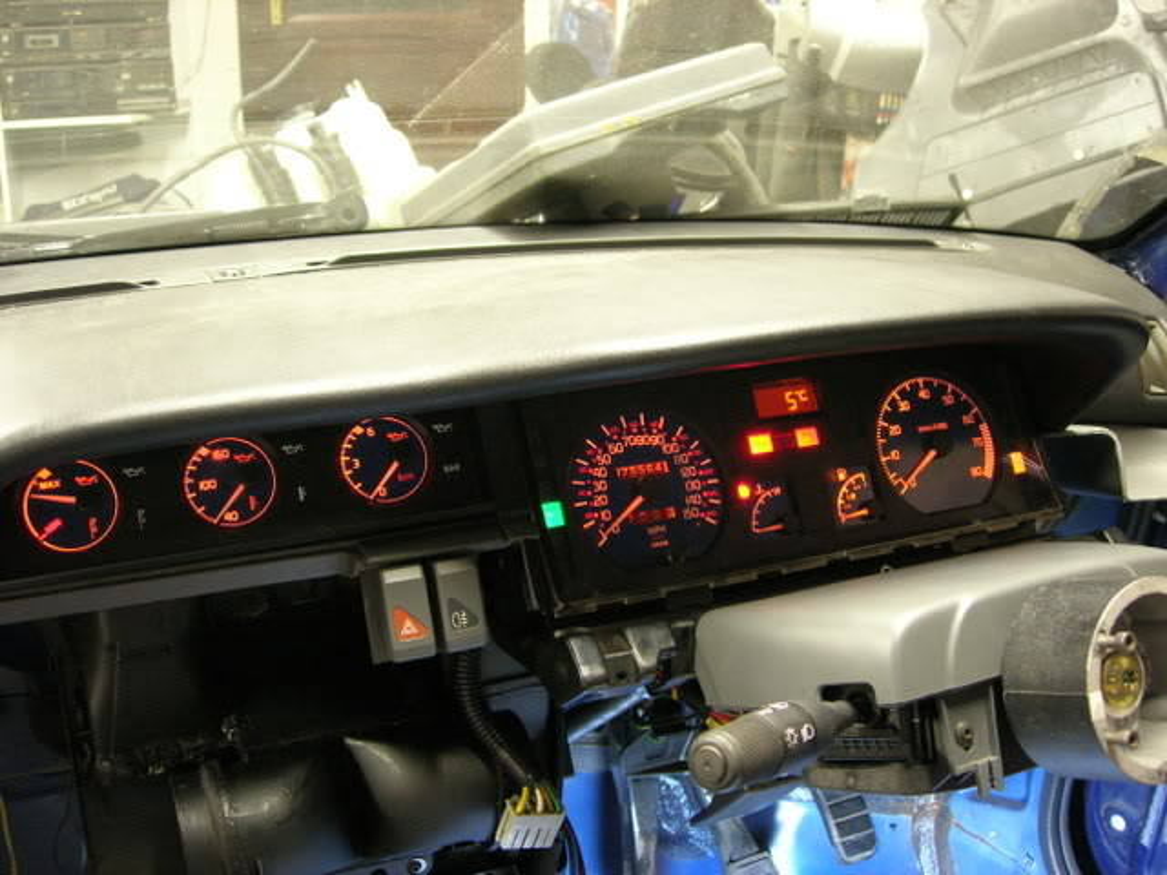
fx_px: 1281
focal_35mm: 38
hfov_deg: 49.0
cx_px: 584
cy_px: 438
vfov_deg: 37.7
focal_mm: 7.8
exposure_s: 1/2.8
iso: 200
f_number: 2.8
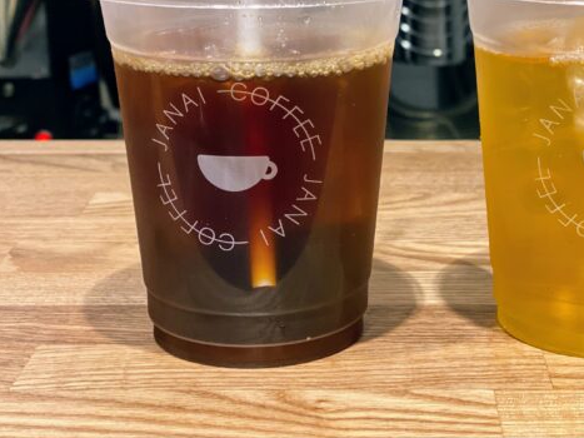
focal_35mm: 78
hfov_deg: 24.8
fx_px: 1316
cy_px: 126
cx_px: 413
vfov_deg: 18.8
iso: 125
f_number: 2
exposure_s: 1/50
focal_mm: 6
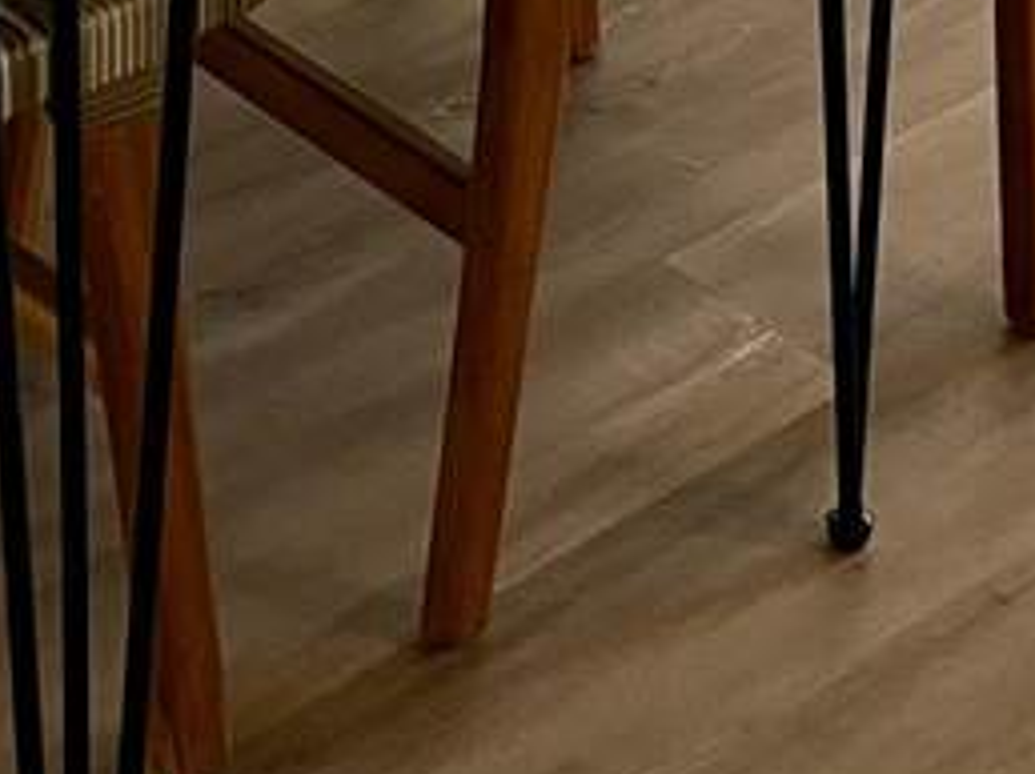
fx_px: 3853
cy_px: -966
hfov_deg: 15.2
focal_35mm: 129
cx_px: 750
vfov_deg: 10.2
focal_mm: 5.1
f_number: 1.6
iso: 200
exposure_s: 1/60
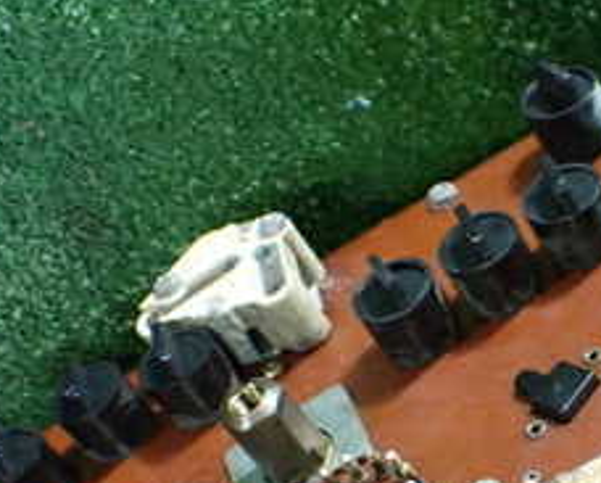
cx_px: 583
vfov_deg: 19.7
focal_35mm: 77
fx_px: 1371
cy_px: 399
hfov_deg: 23.8
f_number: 2.3
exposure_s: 1/50
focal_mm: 5.4
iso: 800
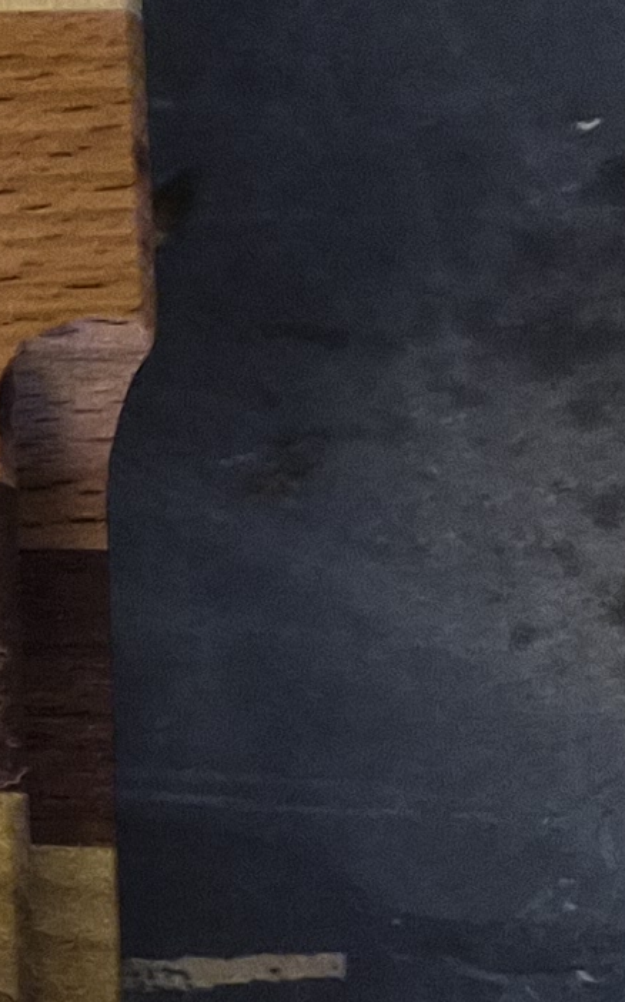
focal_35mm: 139
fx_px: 3793
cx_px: -2163
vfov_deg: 14.8
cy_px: 1022
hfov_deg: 6.6
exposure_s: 1/100
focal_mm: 5.4
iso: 640
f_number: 1.8
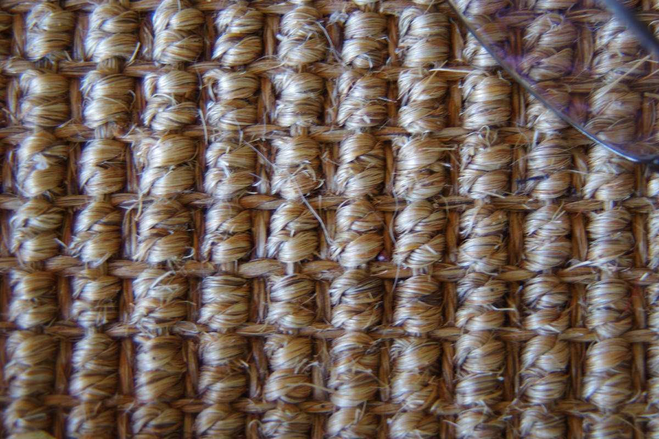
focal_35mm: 52
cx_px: 330
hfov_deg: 38.2
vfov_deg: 26.0
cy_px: 220
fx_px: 952
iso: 100
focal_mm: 35
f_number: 3.5
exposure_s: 1/13
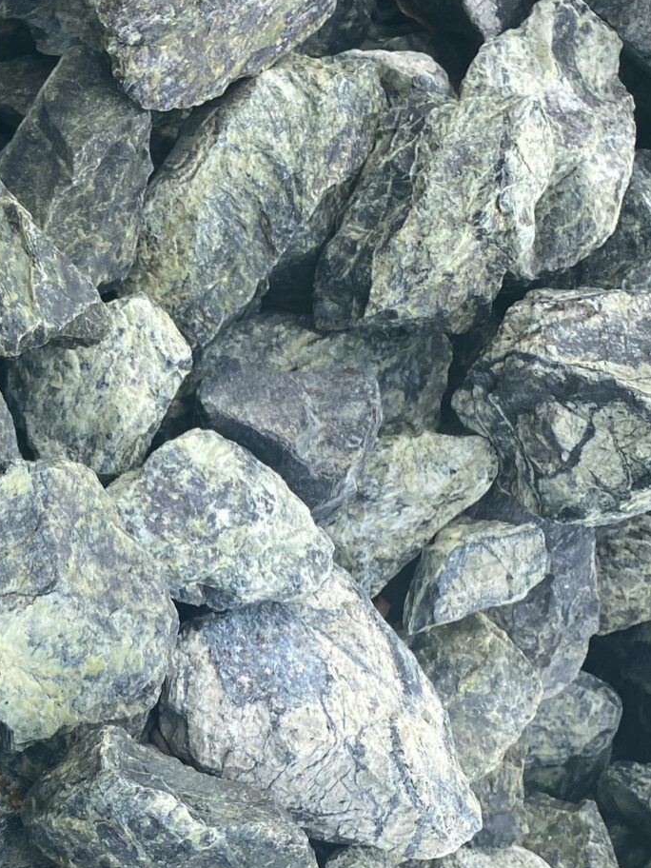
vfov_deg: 26.2
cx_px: -120
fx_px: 1830
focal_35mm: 73
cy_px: 696
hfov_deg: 19.1
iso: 32
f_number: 1.8
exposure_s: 1/562
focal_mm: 4.25
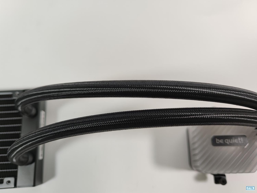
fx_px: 186
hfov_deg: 69.4
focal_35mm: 25
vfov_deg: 54.9
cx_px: 128
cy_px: 96
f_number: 1.85
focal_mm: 6.78
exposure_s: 1/100
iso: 65
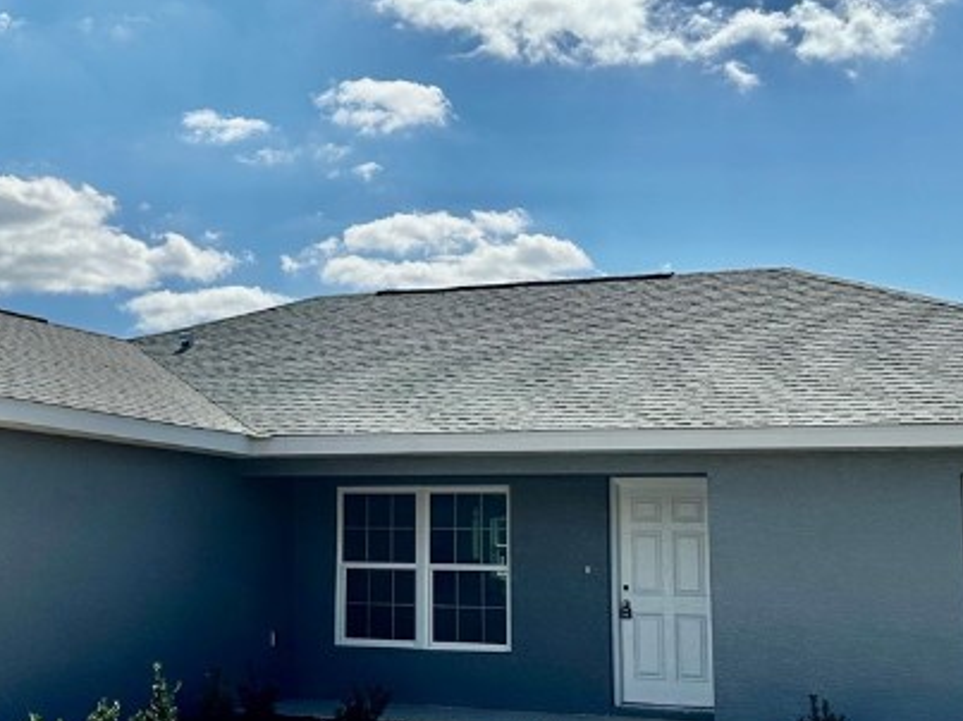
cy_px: 334
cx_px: 299
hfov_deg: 31.4
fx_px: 1696
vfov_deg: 24.0
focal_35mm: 61
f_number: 1.78
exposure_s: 1/10753
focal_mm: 6.86
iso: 80
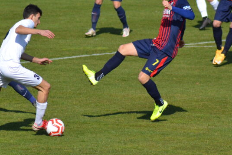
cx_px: 71
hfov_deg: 3.3
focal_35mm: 625
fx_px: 4029
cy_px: 67
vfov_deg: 2.2
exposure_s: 1/2000
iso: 400
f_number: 7.1
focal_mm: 230
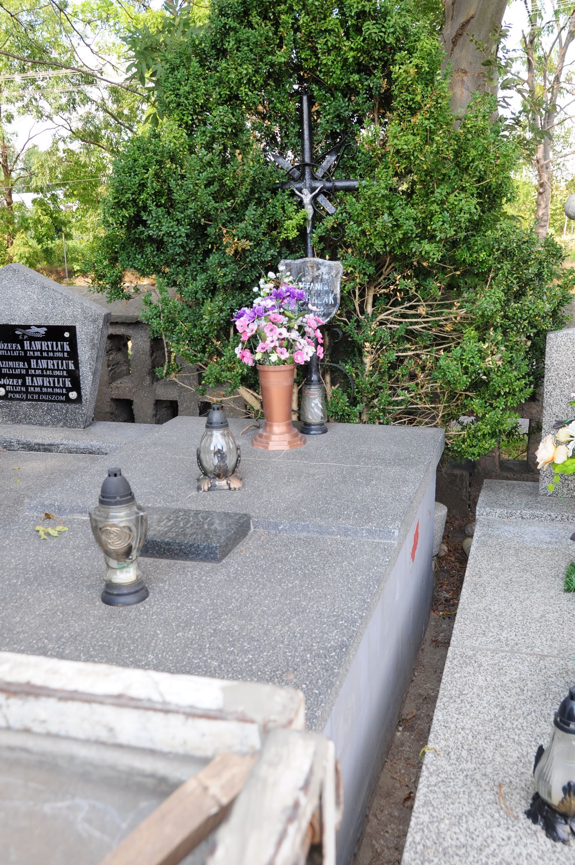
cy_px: 432
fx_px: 793
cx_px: 288
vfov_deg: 57.3
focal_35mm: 33
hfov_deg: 39.9
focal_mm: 22
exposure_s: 1/80
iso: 200
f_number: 7.1
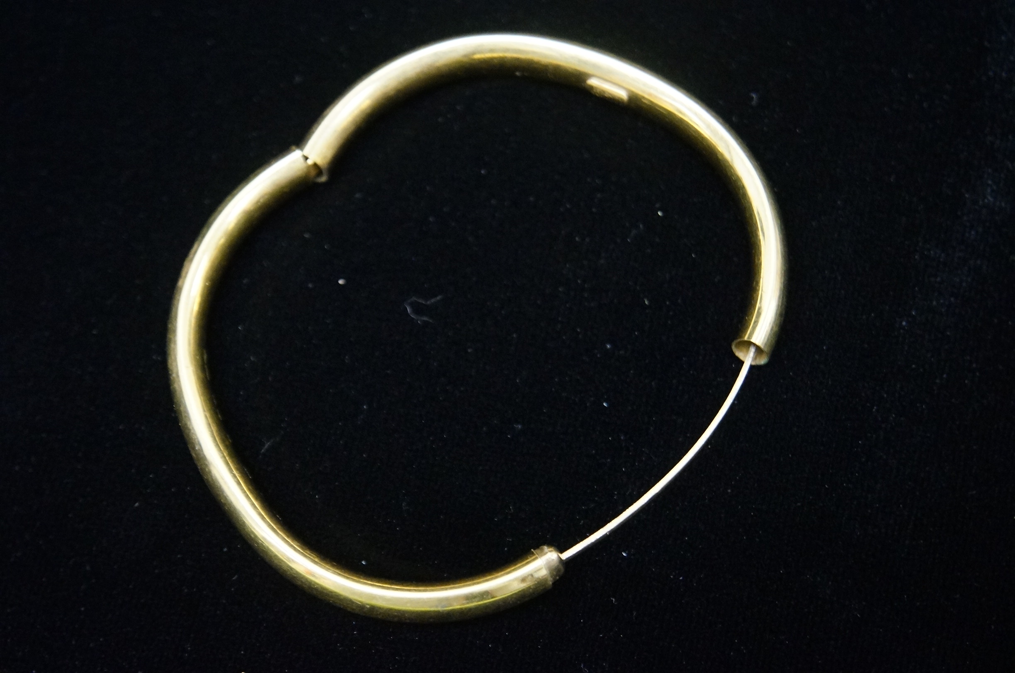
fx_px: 1689
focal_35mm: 60
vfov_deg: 22.5
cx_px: 508
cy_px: 336
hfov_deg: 33.4
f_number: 5.6
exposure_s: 1/30
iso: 3200
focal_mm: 40
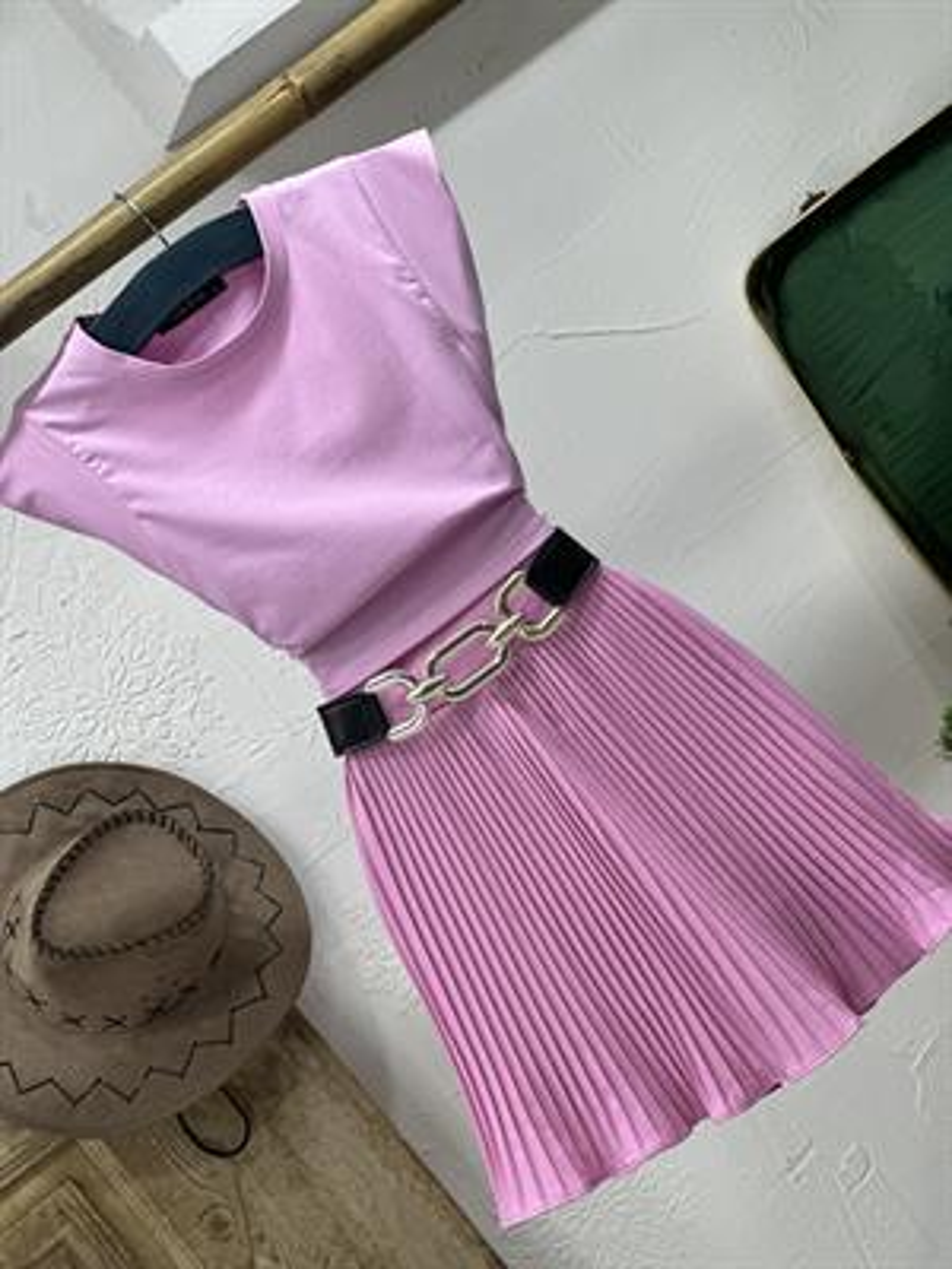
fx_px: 2824
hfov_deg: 19.1
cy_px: 634
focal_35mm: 77
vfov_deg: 25.3
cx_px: 476
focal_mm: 9
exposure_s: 1/100
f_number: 2.8
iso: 160
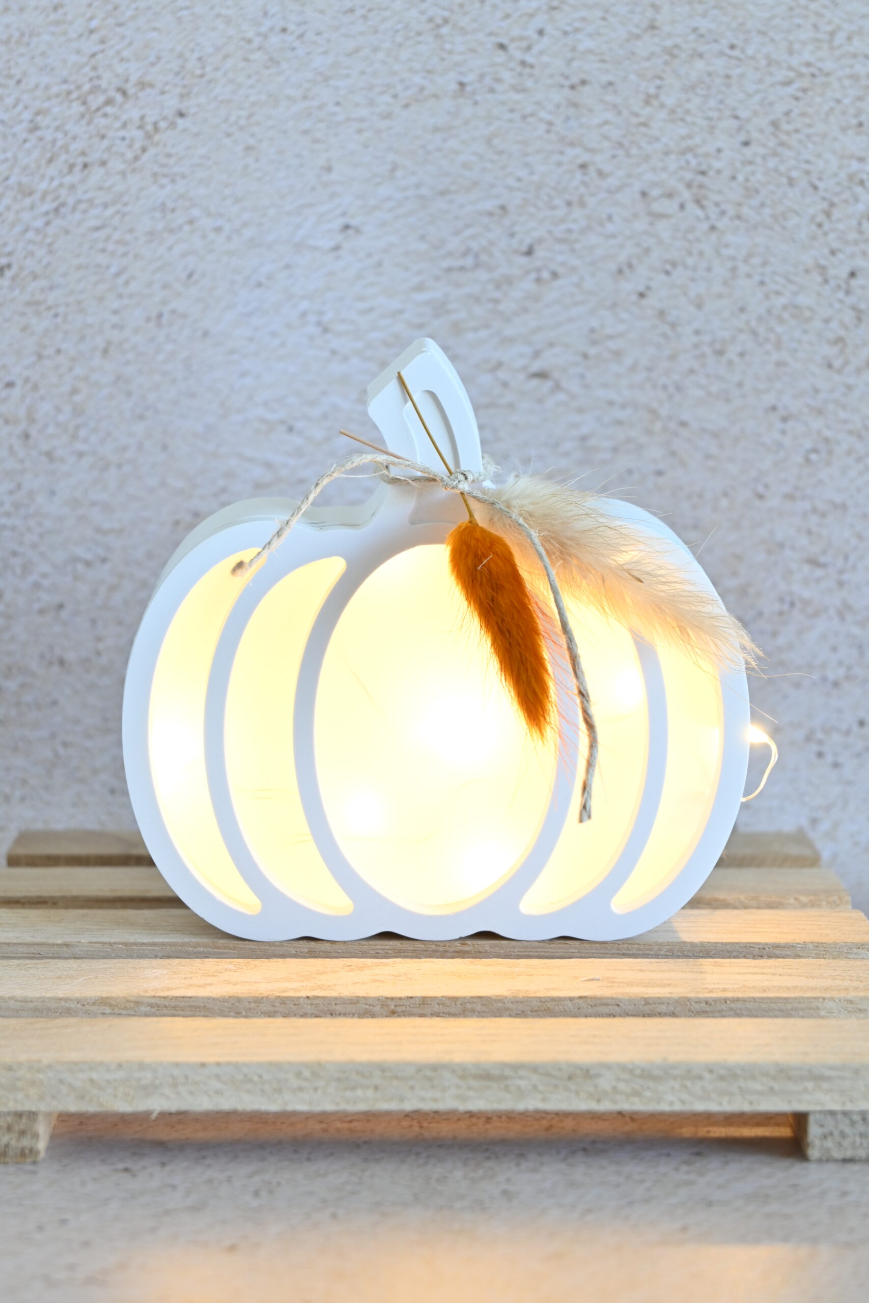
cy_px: 652
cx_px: 434
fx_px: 2715
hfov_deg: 18.2
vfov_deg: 27.0
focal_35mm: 75
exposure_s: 1/10
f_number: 6.3
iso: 160
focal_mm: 50
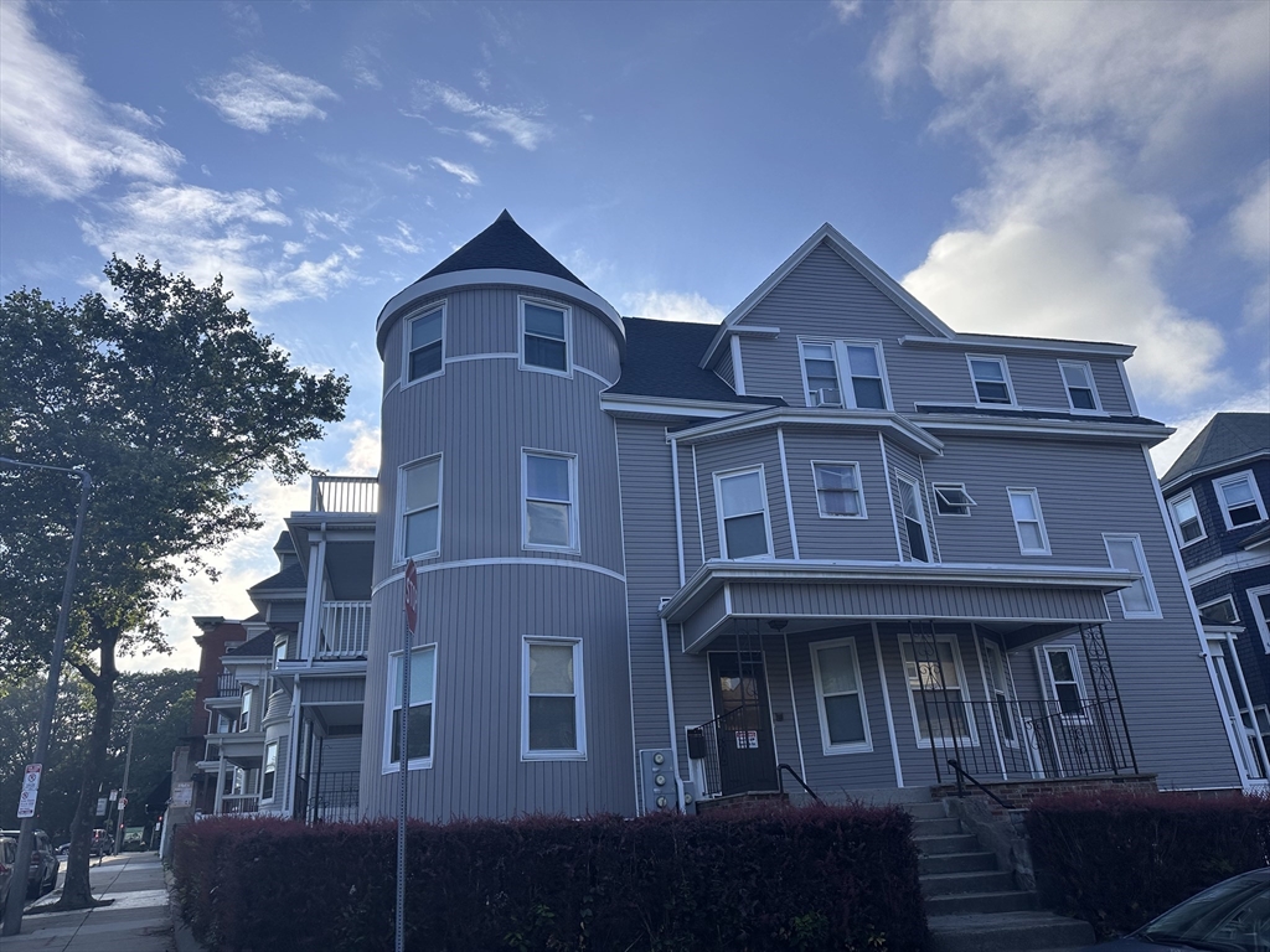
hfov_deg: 71.6
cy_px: 476
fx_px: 881
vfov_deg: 56.8
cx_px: 635
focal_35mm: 24
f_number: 1.78
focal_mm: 6.86
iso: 80
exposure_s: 1/4762
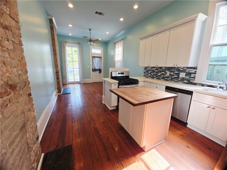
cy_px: 85
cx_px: 114
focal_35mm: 13
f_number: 1.9
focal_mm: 2.2
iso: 50
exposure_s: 1/120
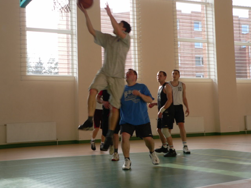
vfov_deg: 26.6
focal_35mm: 55
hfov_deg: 34.9
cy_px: 94
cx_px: 126
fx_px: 399
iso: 80
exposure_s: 1/80
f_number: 2.8
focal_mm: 9.2
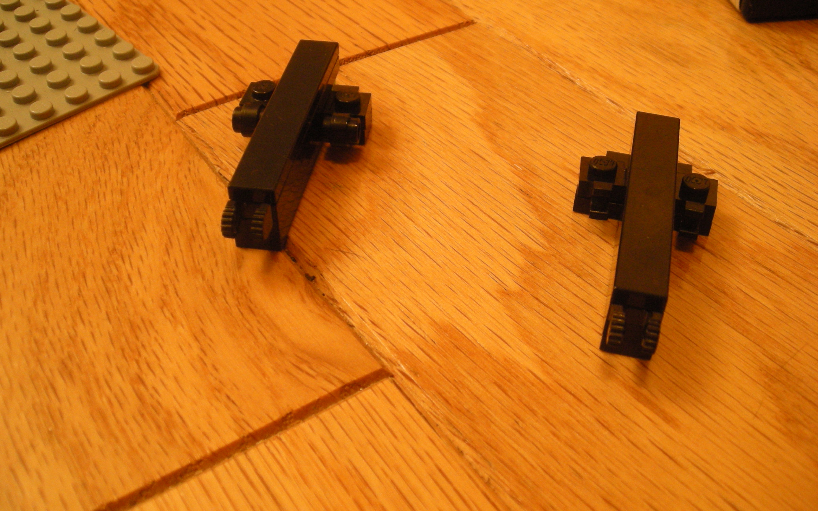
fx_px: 914
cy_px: 251
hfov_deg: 48.2
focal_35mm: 41
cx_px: 404
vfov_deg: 31.2
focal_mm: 6.3
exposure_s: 1/12.5
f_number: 3.2
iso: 200
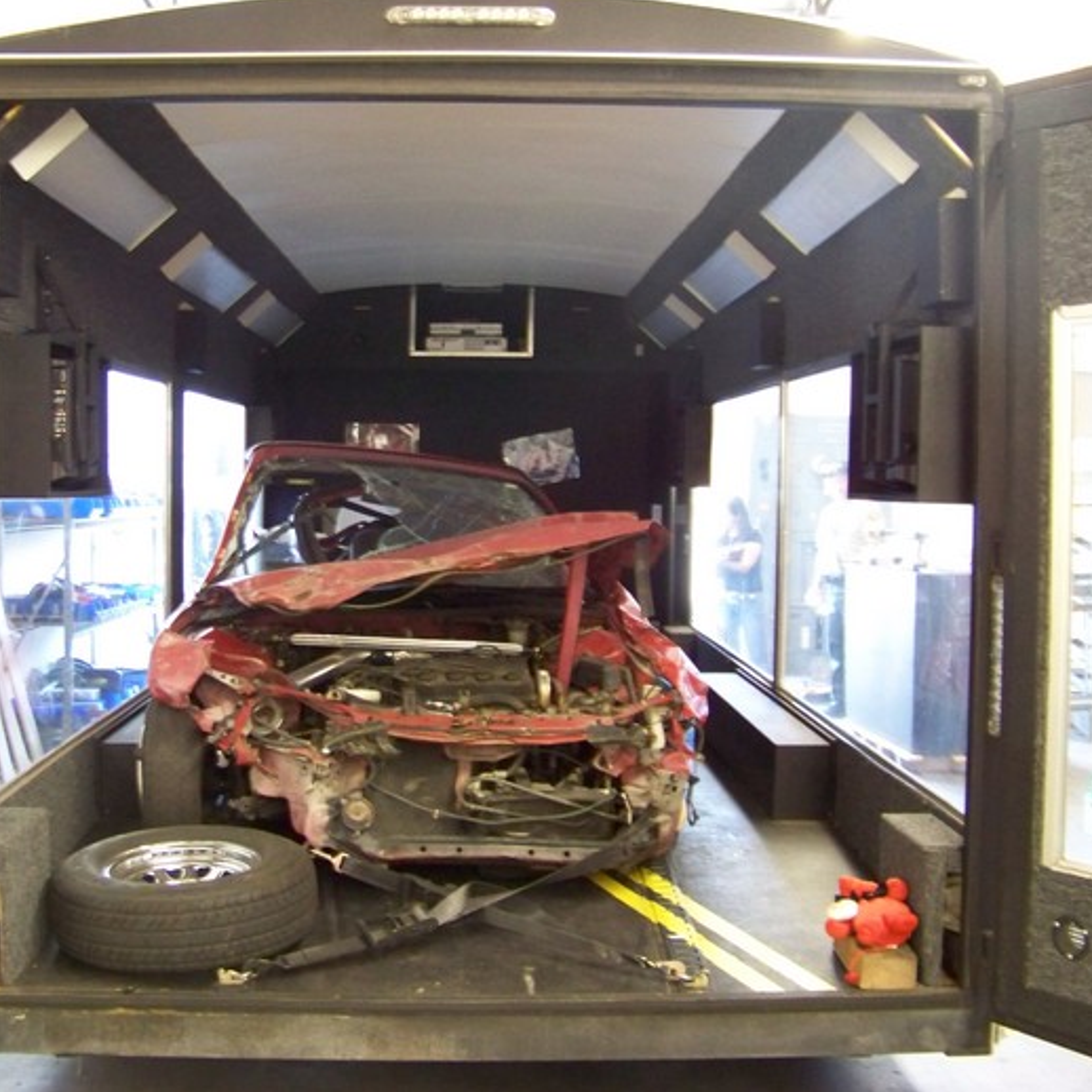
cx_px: 493
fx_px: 1535
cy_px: 543
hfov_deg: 39.1
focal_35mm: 43
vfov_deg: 39.2
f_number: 2.8
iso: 400
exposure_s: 1/8
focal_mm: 5.85
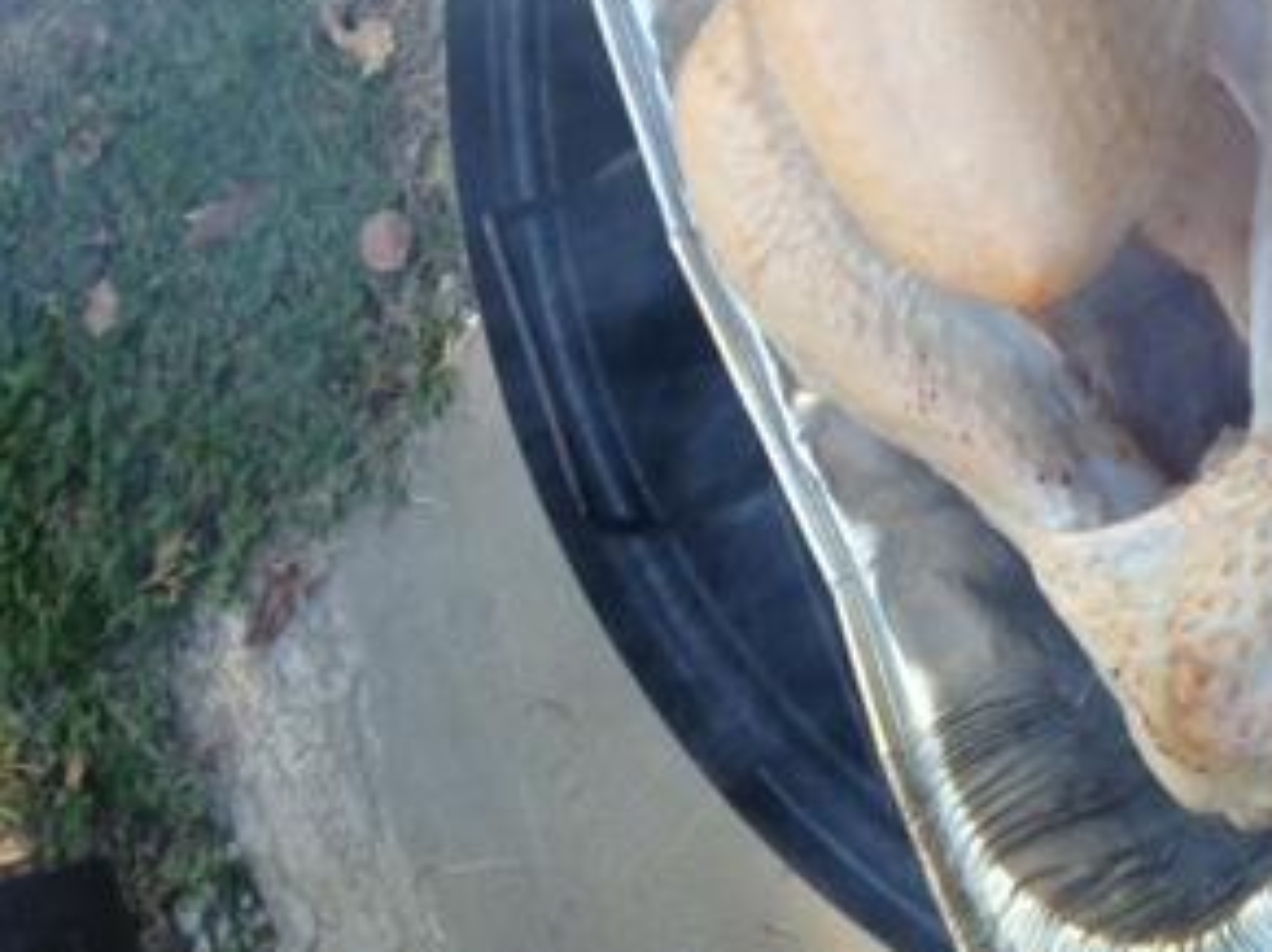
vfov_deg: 18.6
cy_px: -31
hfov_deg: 24.7
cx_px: 1115
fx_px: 2828
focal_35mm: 77
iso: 80
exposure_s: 1/120
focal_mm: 4.28
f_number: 2.4
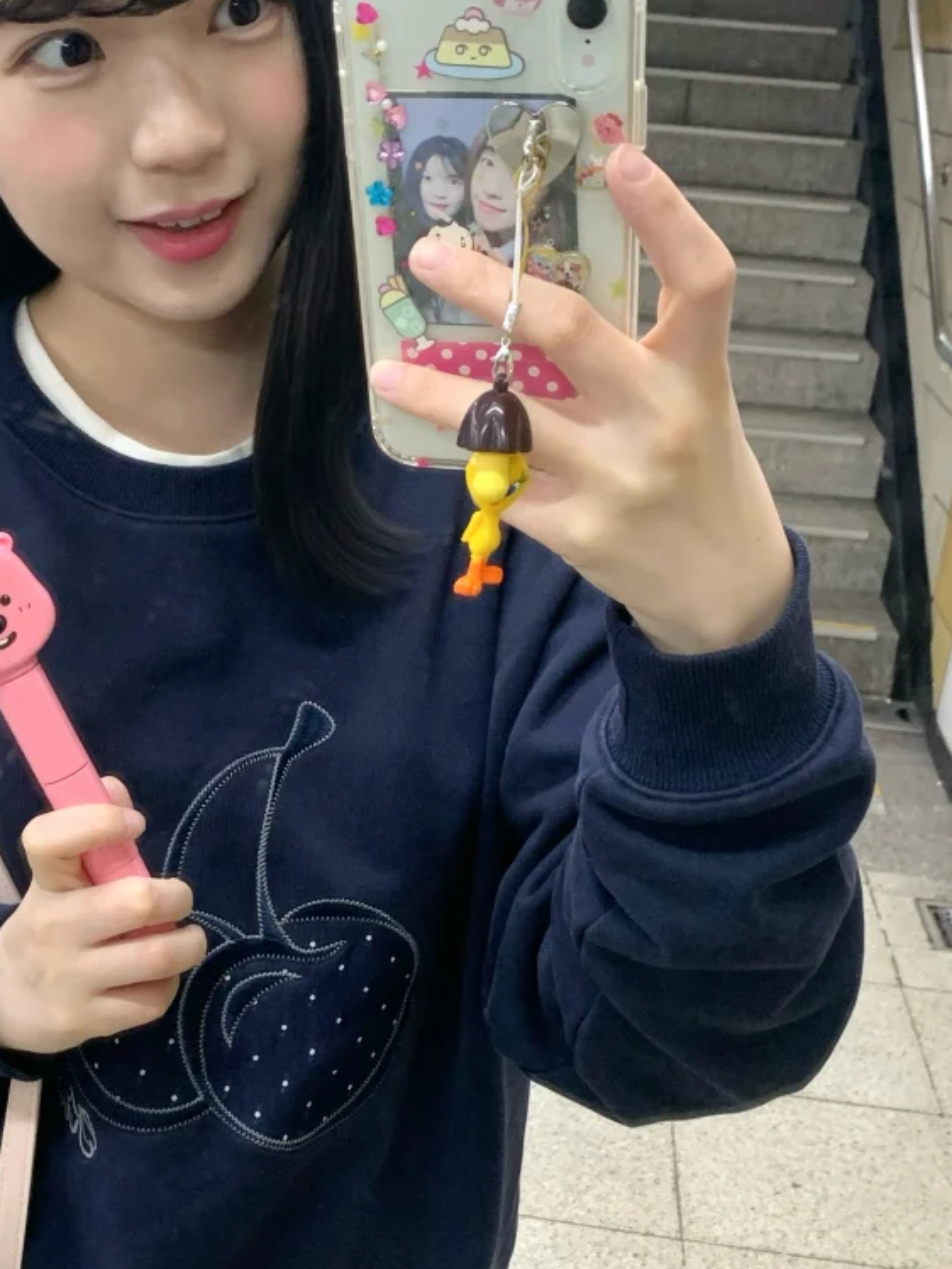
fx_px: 1833
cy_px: 810
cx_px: 342
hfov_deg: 29.0
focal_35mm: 50
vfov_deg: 37.9
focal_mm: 4.25
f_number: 1.8
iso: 250
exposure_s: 1/60
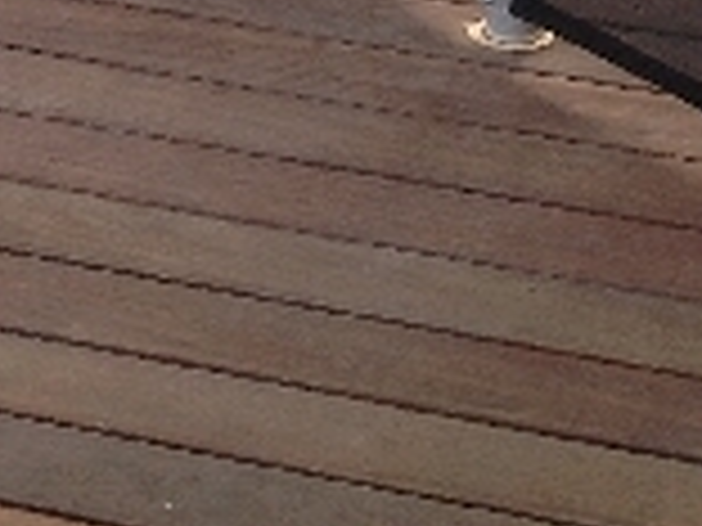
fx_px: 3650
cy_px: -728
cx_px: -626
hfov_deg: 10.3
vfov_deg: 7.7
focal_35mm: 180
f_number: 2.4
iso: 50
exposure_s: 1/216
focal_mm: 4.28
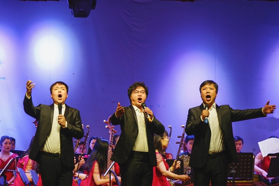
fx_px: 1402
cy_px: 93
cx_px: 140
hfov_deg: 11.4
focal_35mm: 181
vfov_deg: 7.6
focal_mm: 181
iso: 500
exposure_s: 1/100
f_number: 6.3
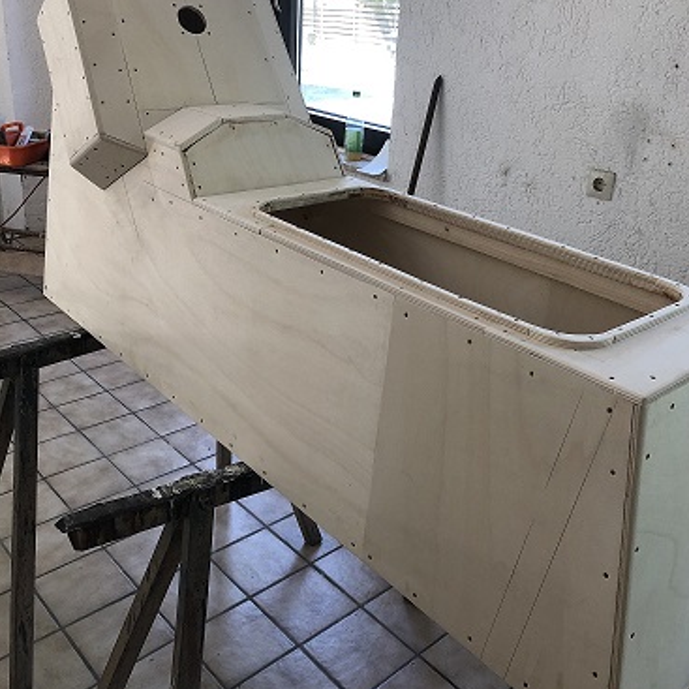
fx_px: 766
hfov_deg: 48.4
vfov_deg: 48.2
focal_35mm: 34
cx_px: 353
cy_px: 285
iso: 25
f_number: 1.8
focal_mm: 4
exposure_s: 1/40
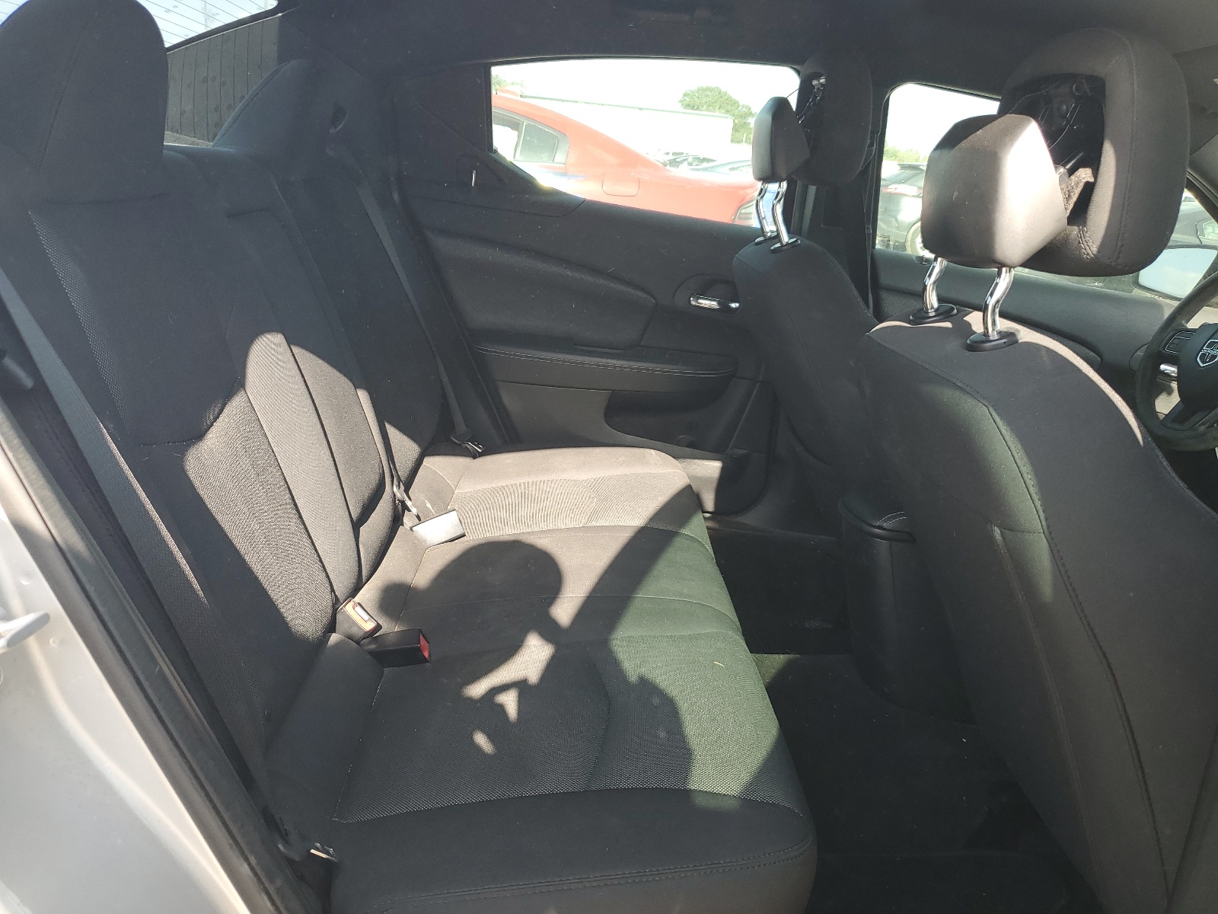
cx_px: 609
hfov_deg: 67.3
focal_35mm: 26
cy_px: 457
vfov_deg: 53.1
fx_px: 915
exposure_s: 1/270
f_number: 1.5
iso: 50
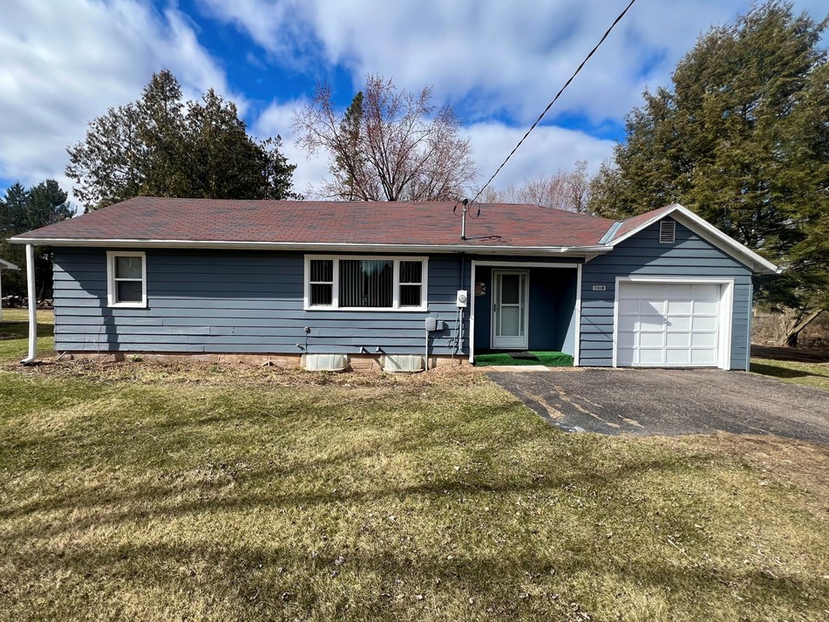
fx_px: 335
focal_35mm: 14
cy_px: 318
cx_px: 388
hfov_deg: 101.9
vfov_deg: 85.6
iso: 32
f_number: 1.8
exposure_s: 1/1263
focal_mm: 1.57
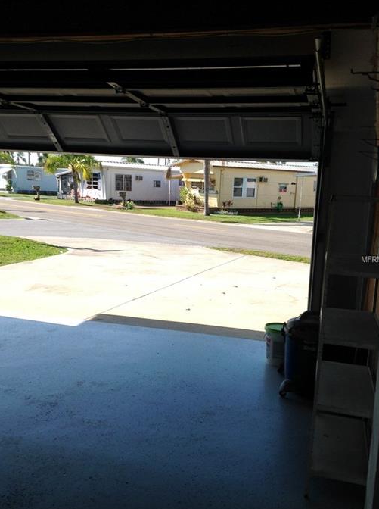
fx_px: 586
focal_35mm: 40
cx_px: 179
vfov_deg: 46.9
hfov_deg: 35.8
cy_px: 260
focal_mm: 4.28
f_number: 2.4
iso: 50
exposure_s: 1/1043
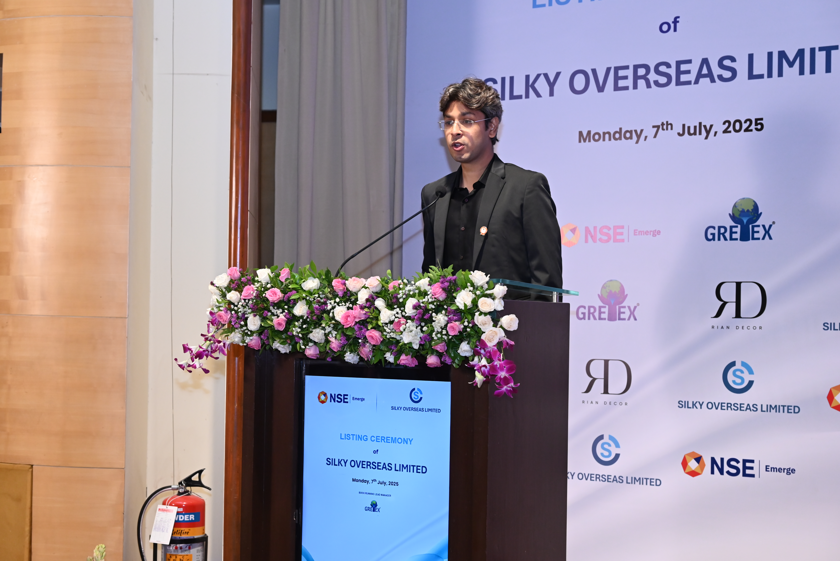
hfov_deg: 35.0
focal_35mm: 57
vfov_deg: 23.8
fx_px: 1330
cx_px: 420
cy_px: 280
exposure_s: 1/125
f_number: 5.6
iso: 1600
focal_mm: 57
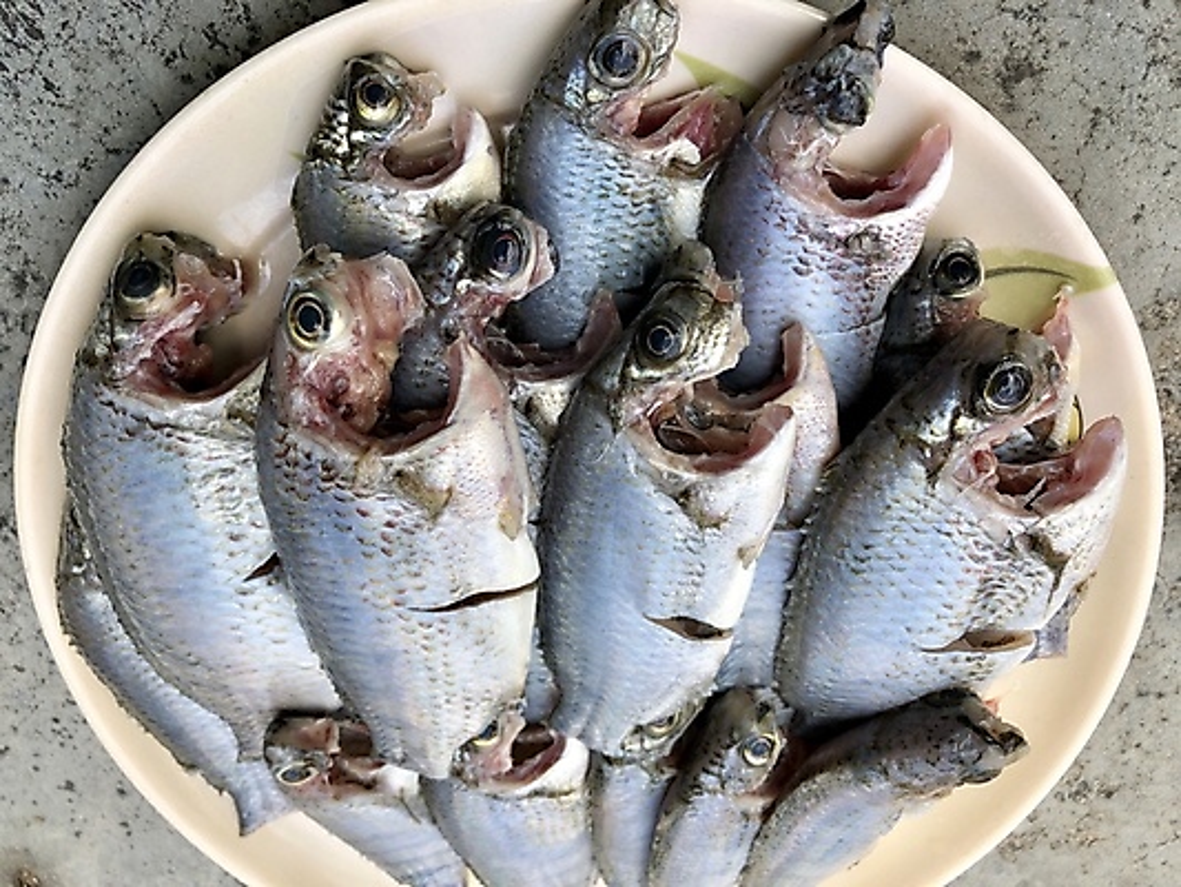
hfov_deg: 63.4
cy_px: 444
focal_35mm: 28
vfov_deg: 49.8
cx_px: 590
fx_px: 955
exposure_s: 1/310
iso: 20
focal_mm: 4
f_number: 1.8
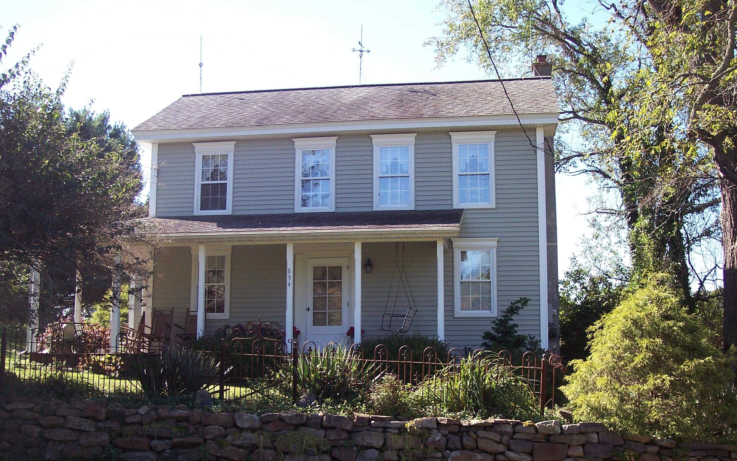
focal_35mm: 42
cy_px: 249
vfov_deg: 30.5
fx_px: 844
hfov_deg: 47.2
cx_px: 371
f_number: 3.4
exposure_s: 1/250
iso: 100
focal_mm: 8
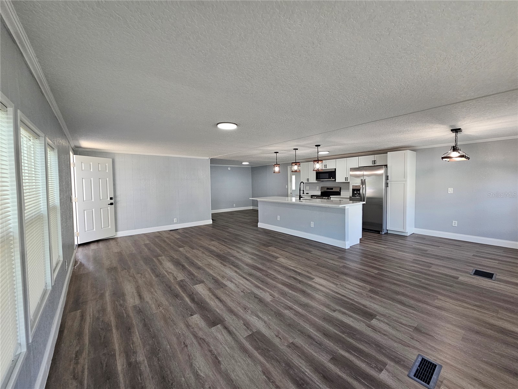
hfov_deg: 106.2
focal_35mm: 13
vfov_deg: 89.9
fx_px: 195
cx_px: 259
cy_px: 194
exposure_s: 1/60
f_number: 2.2
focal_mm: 2.2
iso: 100
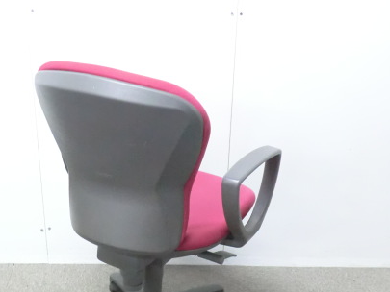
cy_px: 199
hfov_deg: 32.0
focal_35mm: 60
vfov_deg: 24.3
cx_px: 145
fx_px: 676
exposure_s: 1/25
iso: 800
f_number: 3.9
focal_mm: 6.9
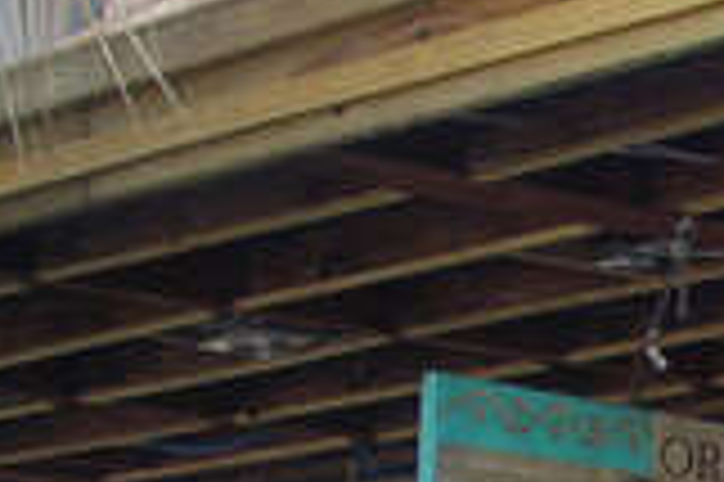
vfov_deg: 7.6
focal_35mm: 179
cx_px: 1313
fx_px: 3596
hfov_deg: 10.8
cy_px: 660
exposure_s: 1/100
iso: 100
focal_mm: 24
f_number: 5
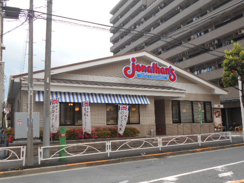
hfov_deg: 54.0
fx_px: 240
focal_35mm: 34
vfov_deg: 41.8
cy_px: 92
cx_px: 122
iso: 100
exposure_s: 1/250
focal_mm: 5.8
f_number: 3.6
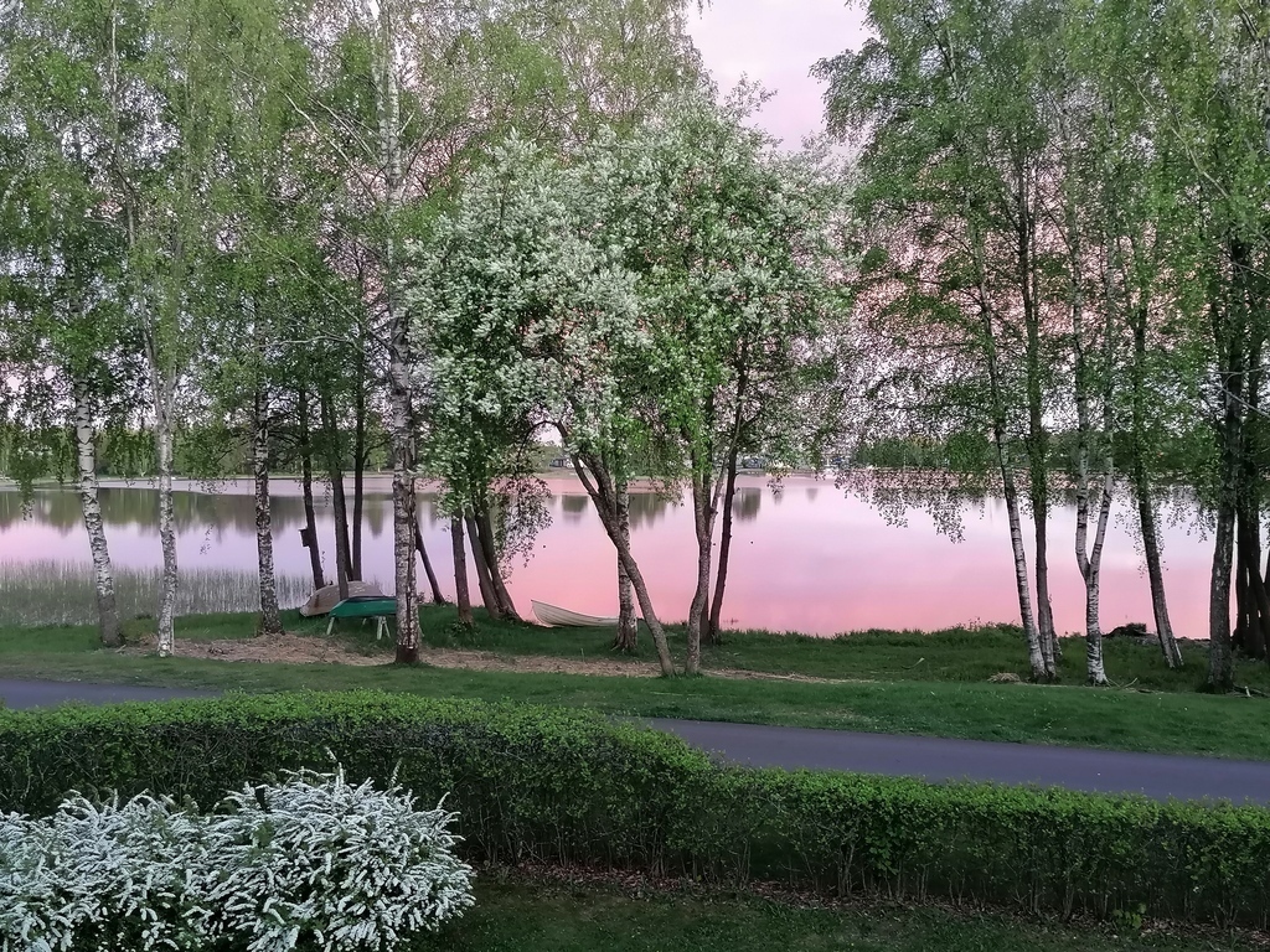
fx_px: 1394
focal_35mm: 38
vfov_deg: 37.7
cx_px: 635
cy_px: 476
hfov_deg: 49.0
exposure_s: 1/50
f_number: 1.8
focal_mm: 4.75
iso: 160
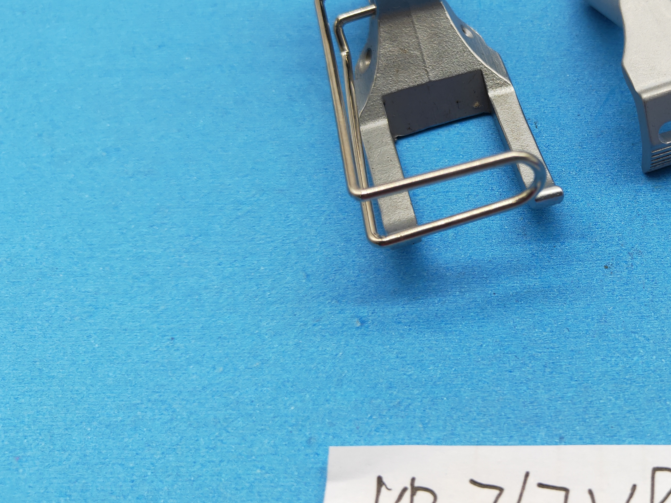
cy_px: 175
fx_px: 756
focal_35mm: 39
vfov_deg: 36.5
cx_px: 546
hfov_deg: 45.2
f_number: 1.7
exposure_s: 1/50
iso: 101
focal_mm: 3.97
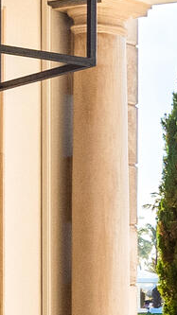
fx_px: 1261
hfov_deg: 7.2
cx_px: 525
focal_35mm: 151
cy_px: 299
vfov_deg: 14.1
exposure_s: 1/25
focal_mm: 16
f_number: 9
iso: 500
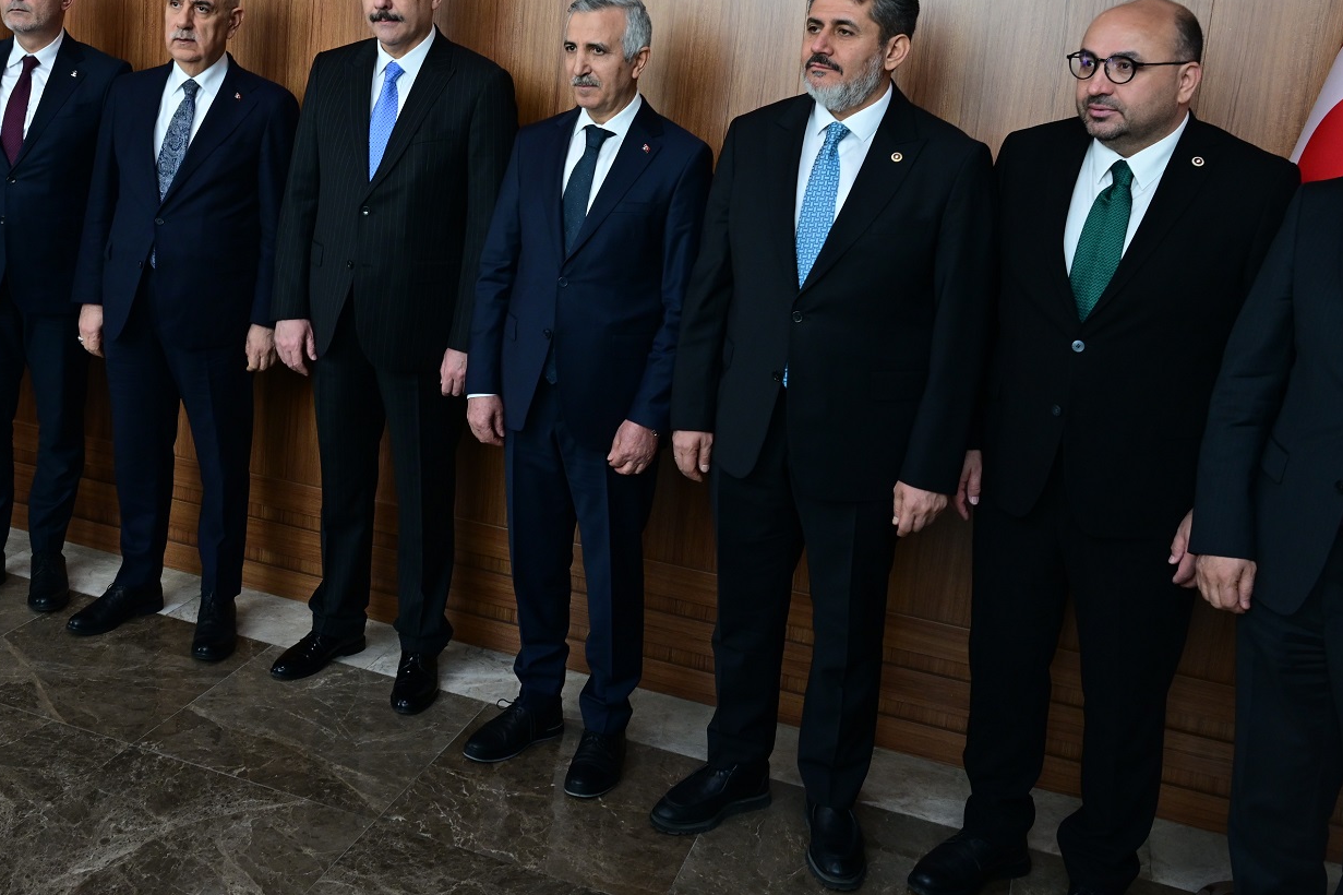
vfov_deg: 33.6
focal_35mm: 39
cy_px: 245
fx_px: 1454
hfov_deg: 49.0
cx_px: 485
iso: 800
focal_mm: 24
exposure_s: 1/80
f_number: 5.6
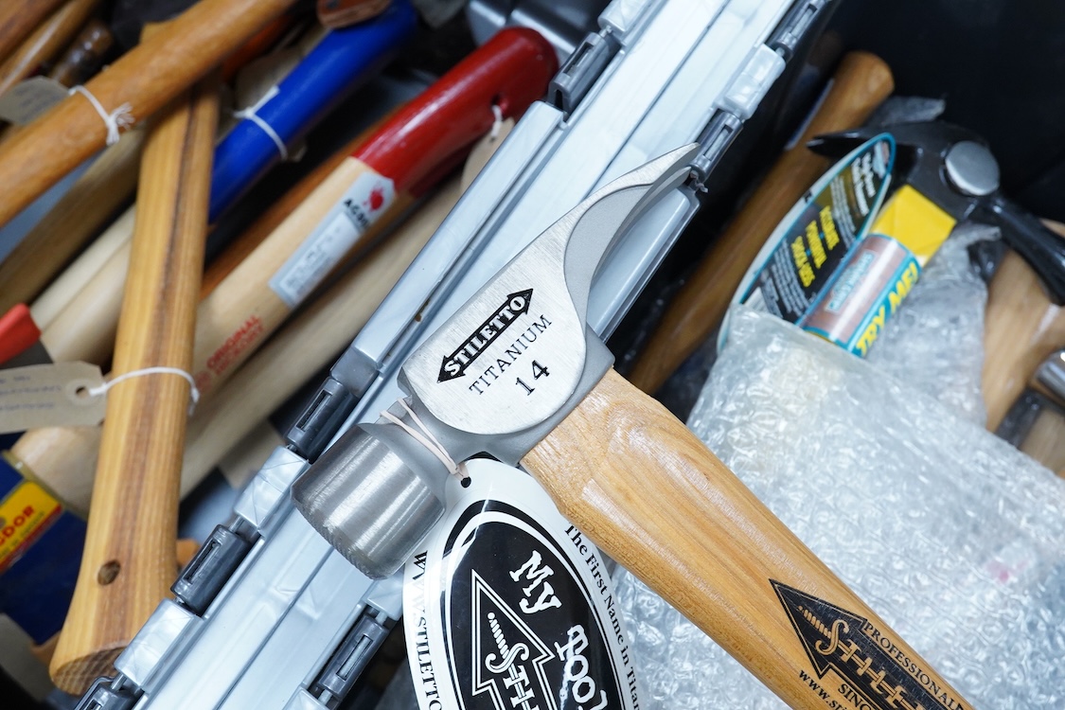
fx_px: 1331
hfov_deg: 43.6
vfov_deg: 29.9
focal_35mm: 45
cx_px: 532
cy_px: 355
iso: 2500
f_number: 11
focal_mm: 30
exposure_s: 1/100
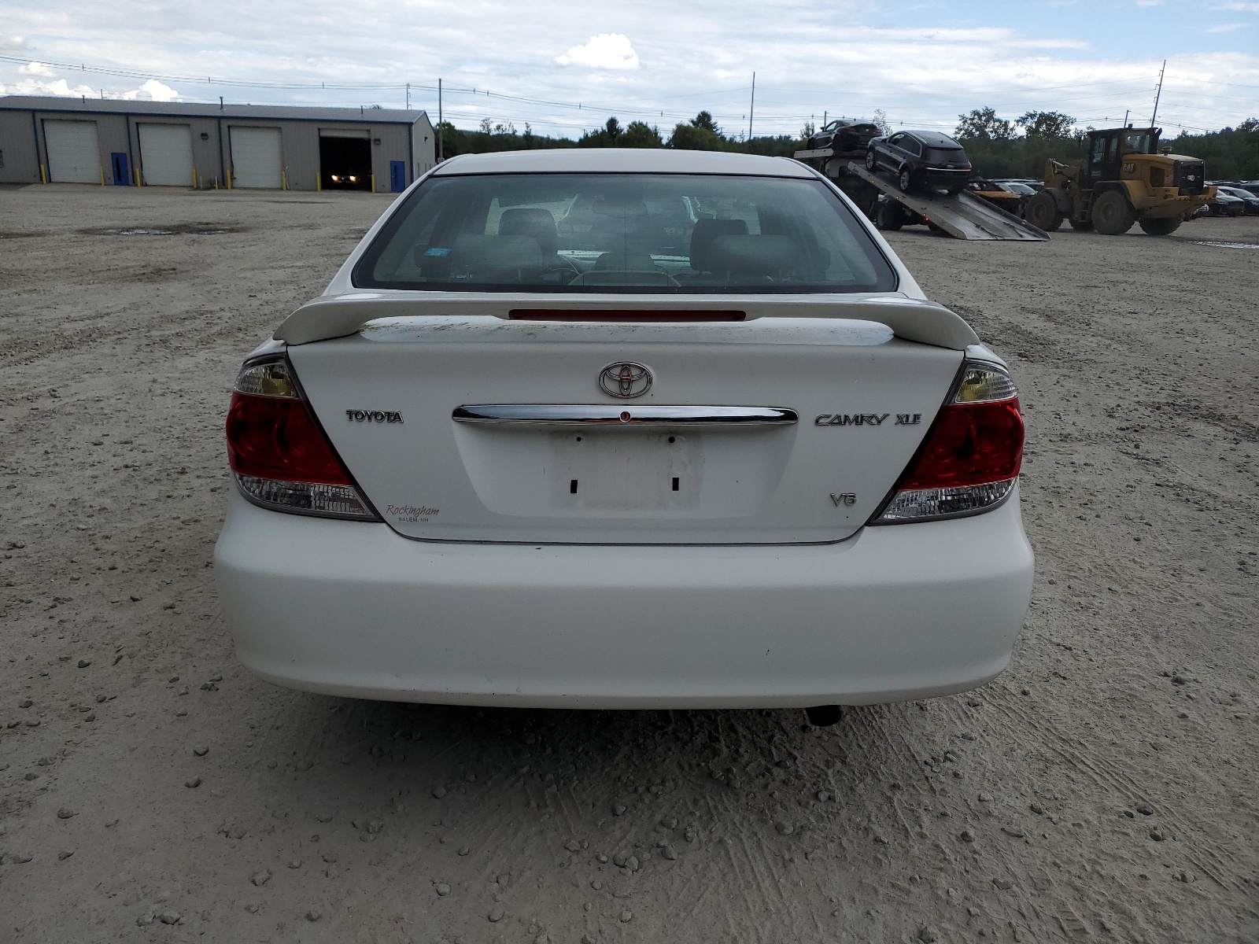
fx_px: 946
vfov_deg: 53.1
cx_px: 630
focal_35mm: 26
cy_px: 472
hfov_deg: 67.3
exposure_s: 1/1667
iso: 50
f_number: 1.5
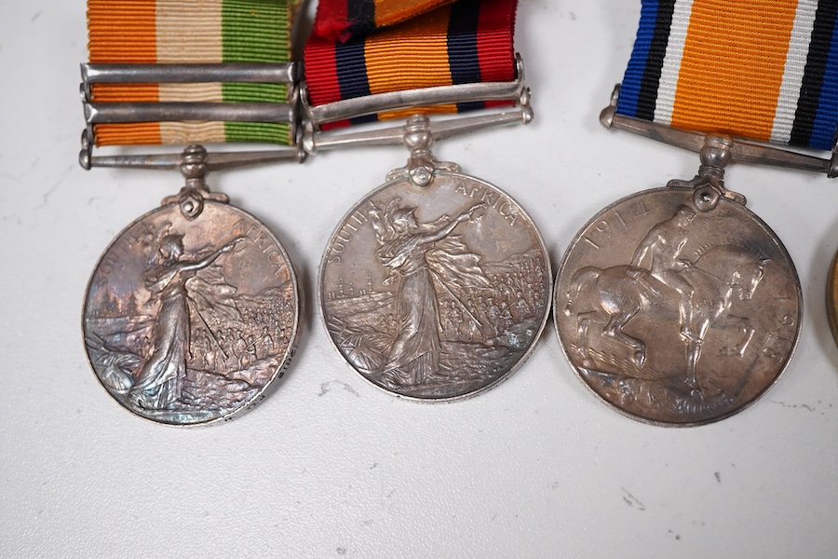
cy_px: 280
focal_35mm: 45
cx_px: 419
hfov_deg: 43.6
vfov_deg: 29.9
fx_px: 1047
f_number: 8
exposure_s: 1/125
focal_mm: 30
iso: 1250
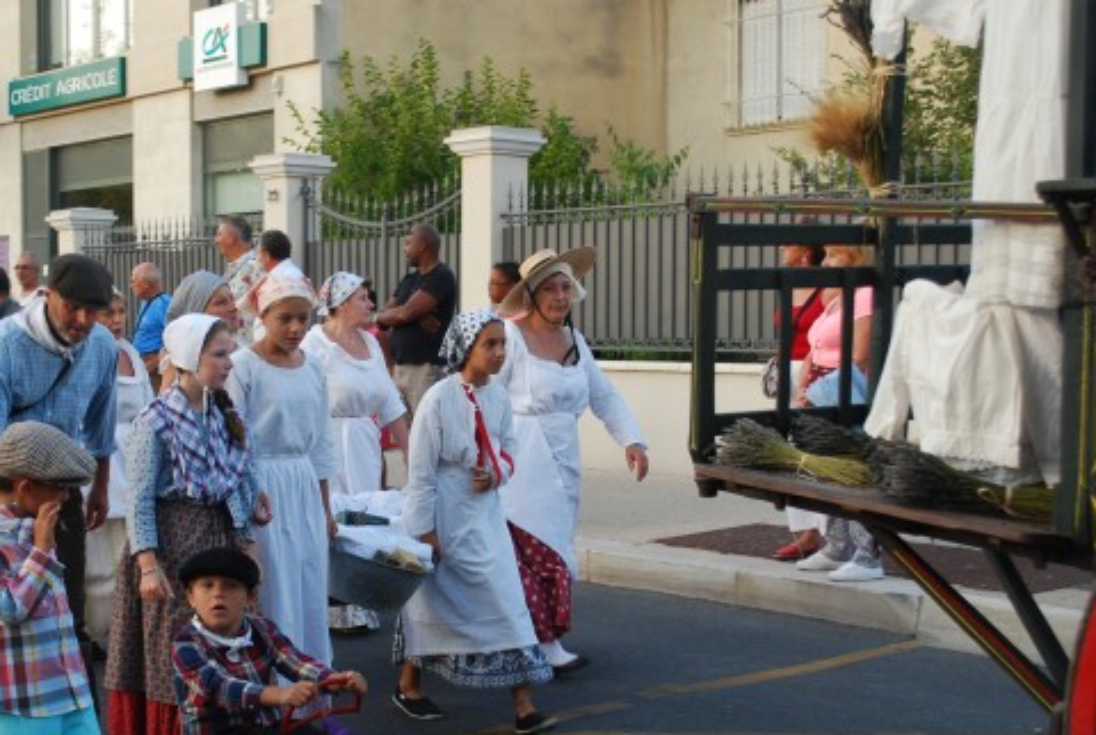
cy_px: 426
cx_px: 404
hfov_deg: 33.2
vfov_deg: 22.7
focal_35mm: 60
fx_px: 1830
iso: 200
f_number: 4.8
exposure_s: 1/80
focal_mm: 30
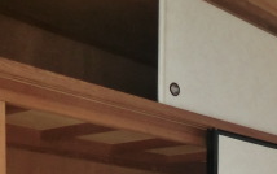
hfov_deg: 24.1
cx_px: 352
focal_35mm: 76
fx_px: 574
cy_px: 300
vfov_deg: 15.2
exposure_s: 1/60
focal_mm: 4.3
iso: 125
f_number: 3.2
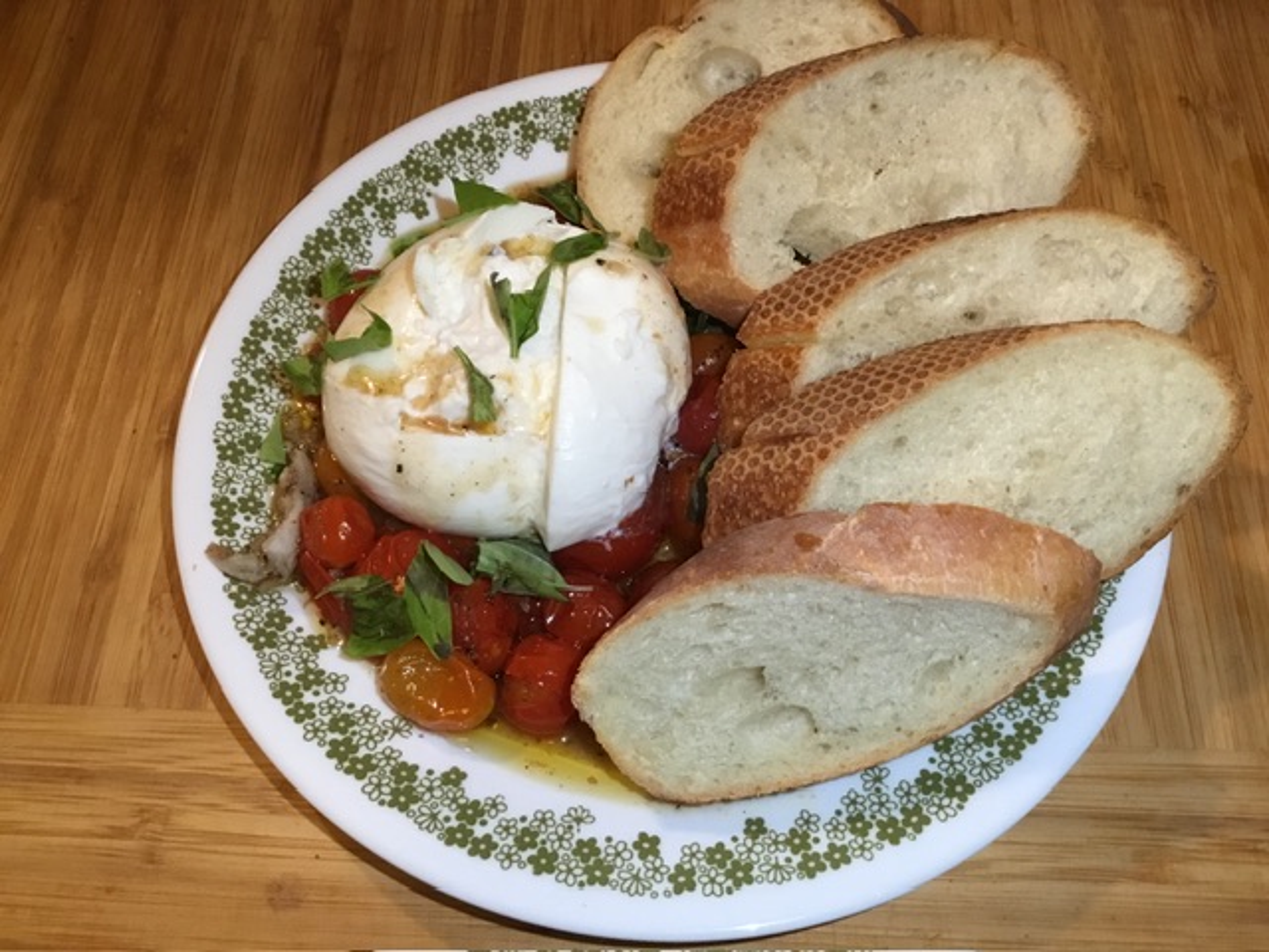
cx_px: 634
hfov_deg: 58.4
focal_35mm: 31
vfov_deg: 45.4
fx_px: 1136
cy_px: 476
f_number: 2.4
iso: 125
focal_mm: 3.3
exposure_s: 1/30
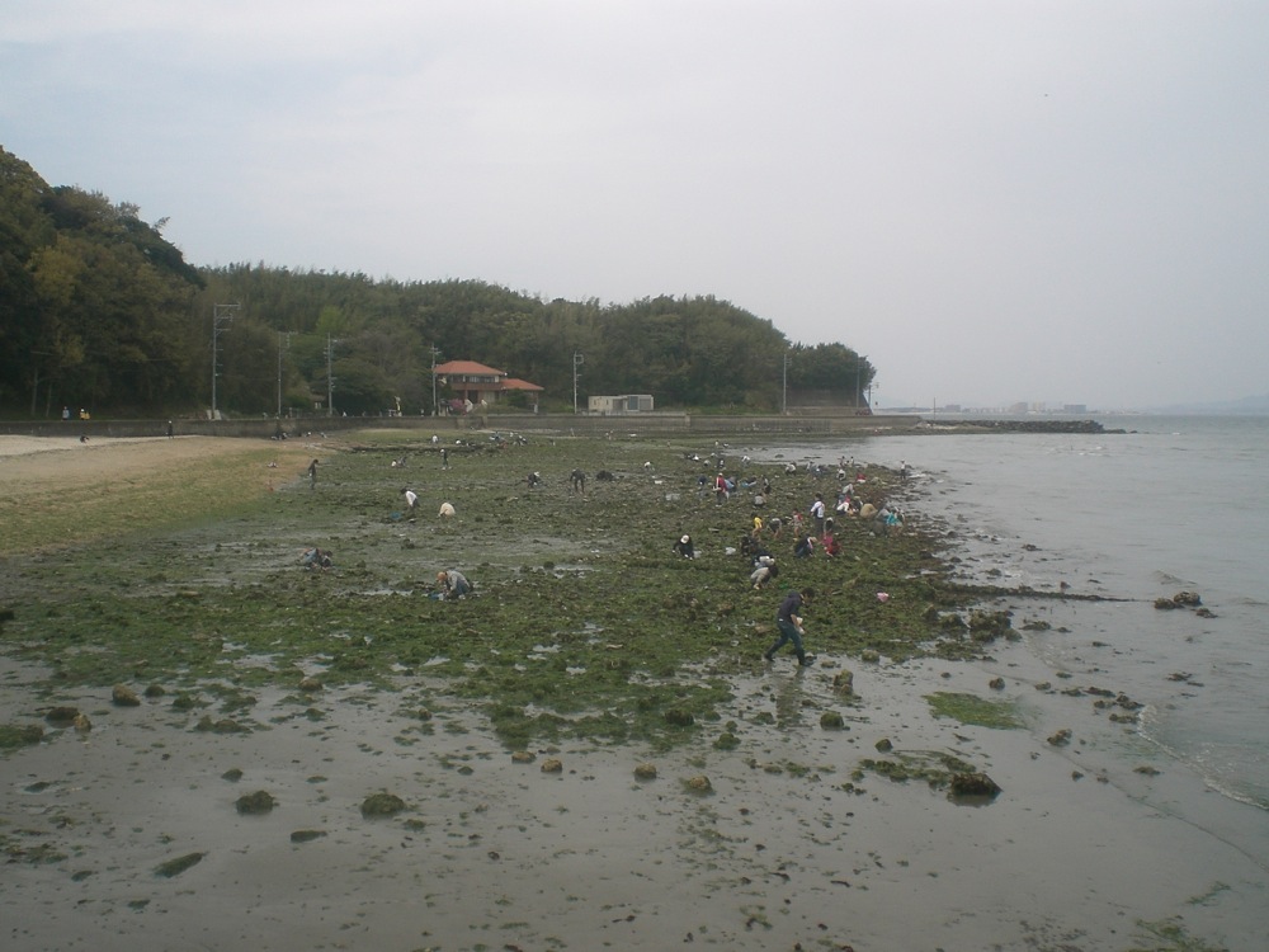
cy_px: 476
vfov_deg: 37.7
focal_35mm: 38
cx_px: 634
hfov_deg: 49.0
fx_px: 1393
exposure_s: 1/320
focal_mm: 6.3
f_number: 4.4
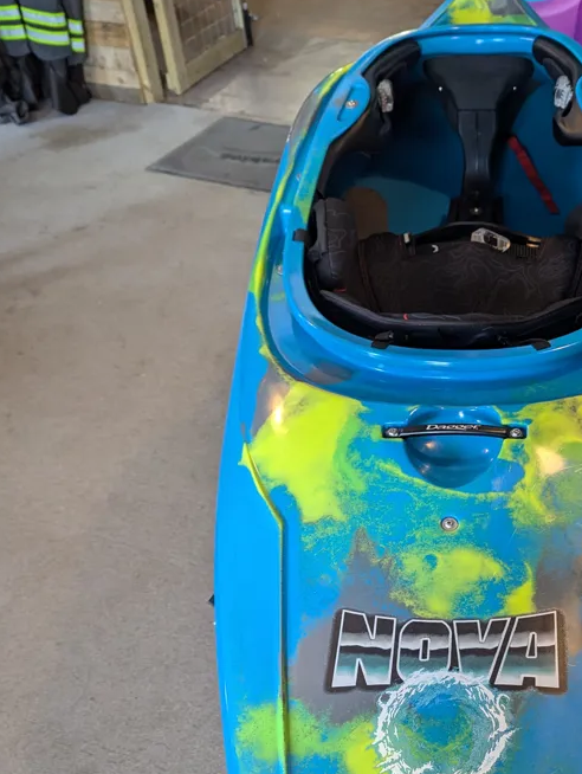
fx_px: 873
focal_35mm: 39
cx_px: 446
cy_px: 547
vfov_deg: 46.6
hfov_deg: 35.9
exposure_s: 1/24.6
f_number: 1.85
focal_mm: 6.81
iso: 172
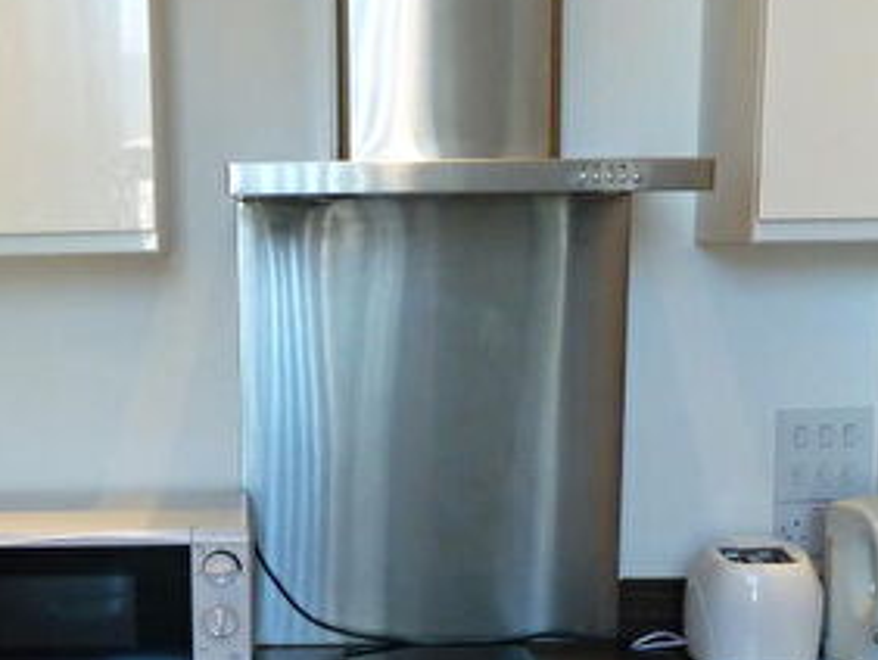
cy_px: 621
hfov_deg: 30.7
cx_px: 234
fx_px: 1574
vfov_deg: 23.0
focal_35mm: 62
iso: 200
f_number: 3.3
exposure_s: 1/30
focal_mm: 4.1
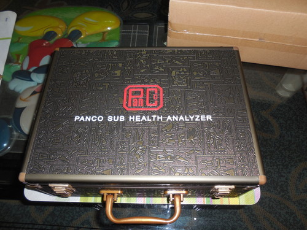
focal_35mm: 26
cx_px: 154
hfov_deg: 67.3
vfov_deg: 53.1
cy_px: 115
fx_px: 231
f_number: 3.5
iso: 125
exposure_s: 1/25
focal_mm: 4.6
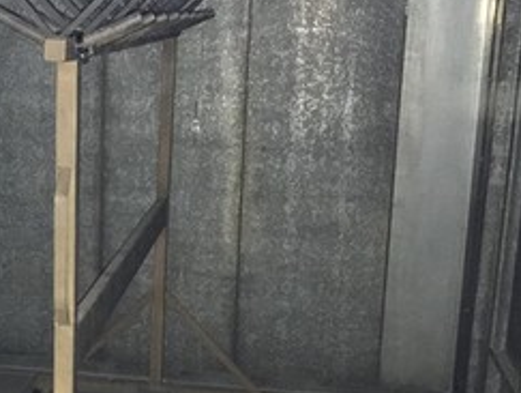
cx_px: 71
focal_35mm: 69
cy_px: 264
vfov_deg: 21.3
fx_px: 1040
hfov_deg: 27.3
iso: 250
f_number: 1.8
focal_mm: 3.99
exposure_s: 1/17
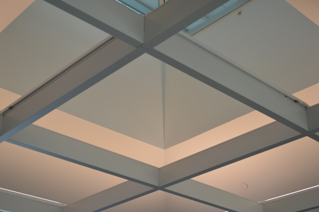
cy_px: 106
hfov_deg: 35.1
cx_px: 160
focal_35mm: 57
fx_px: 505
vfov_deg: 23.7
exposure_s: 1/125
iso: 220
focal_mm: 38
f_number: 5.6
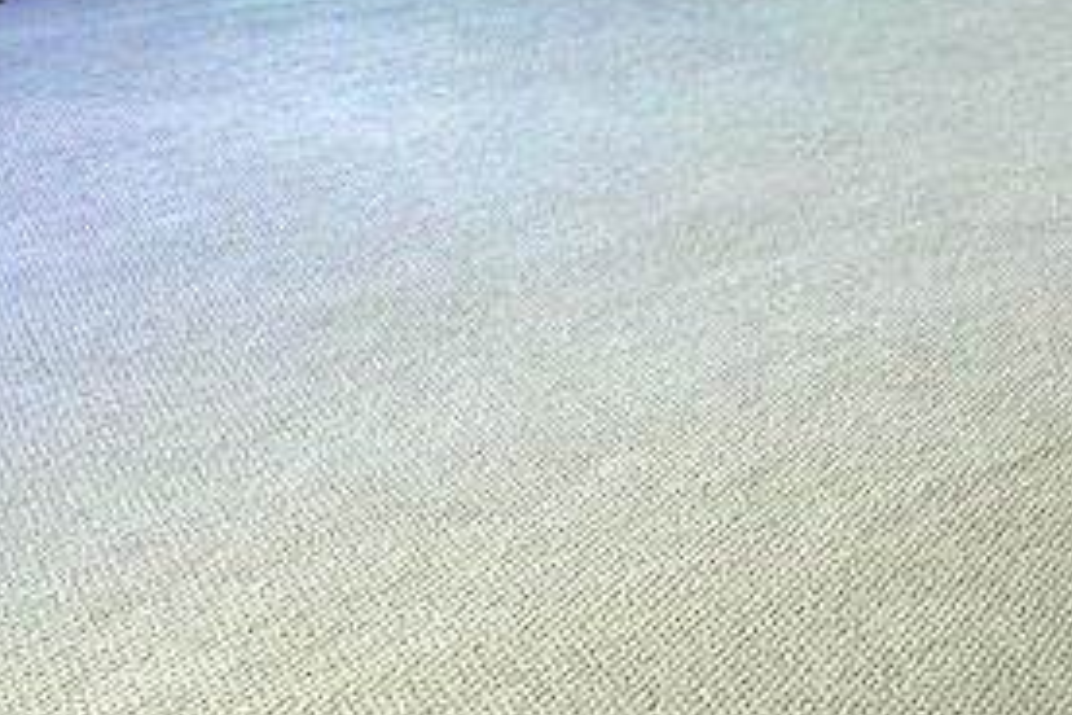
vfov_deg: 18.0
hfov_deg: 25.2
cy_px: -447
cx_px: 1511
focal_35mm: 65
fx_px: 1935
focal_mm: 14
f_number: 8
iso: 1000
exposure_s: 1/640
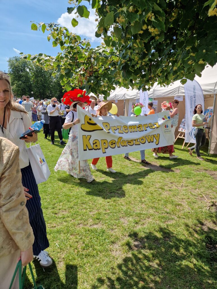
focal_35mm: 23
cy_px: 144
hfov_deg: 58.9
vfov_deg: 73.9
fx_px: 192
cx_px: 108
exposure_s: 1/1240
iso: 50
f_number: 1.8
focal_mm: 5.4
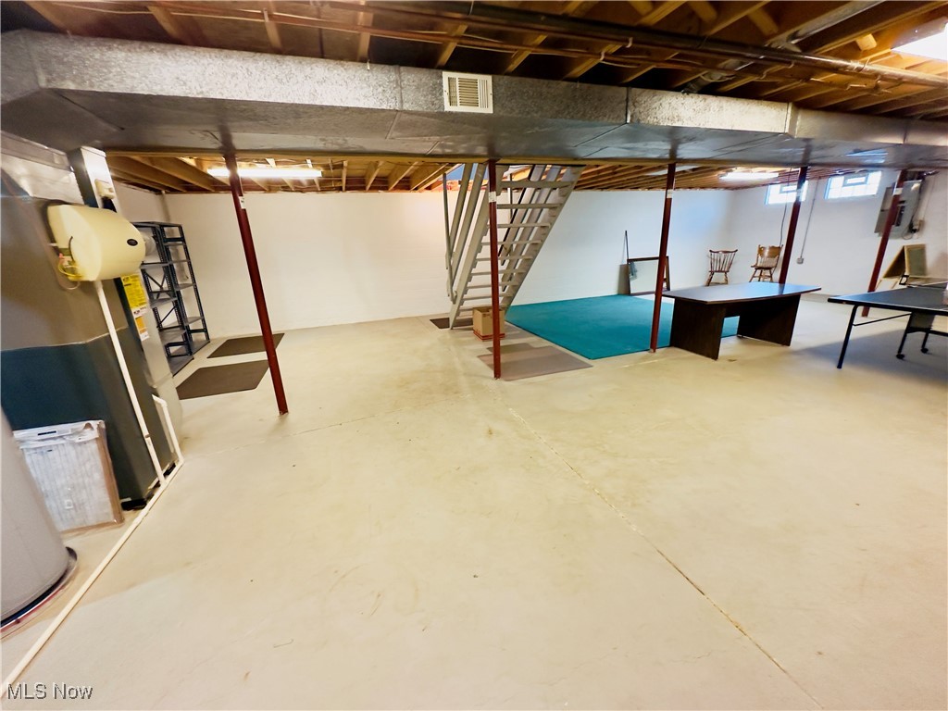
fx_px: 383
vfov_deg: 85.7
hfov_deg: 102.1
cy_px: 356
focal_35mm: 14
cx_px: 474
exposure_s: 1/60
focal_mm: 2.22
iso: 640
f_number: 2.2
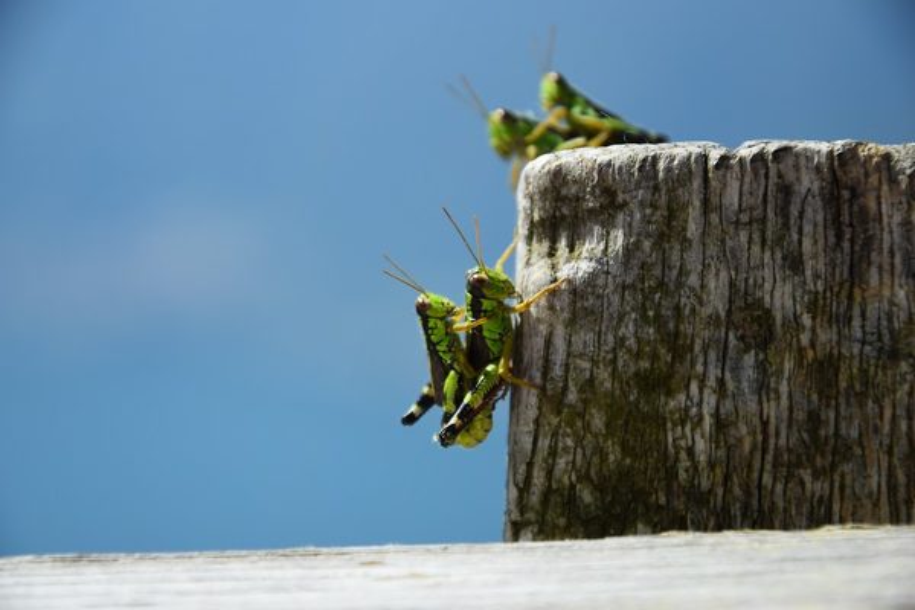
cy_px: 305
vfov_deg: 8.7
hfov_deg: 13.0
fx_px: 4003
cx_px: 458
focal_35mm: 158
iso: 200
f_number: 6.3
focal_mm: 105
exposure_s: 1/640
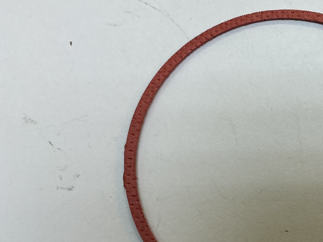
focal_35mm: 58
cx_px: 302
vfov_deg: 25.1
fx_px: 541
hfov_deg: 31.4
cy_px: 155
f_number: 1.8
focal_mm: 3
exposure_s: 1/120
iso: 32
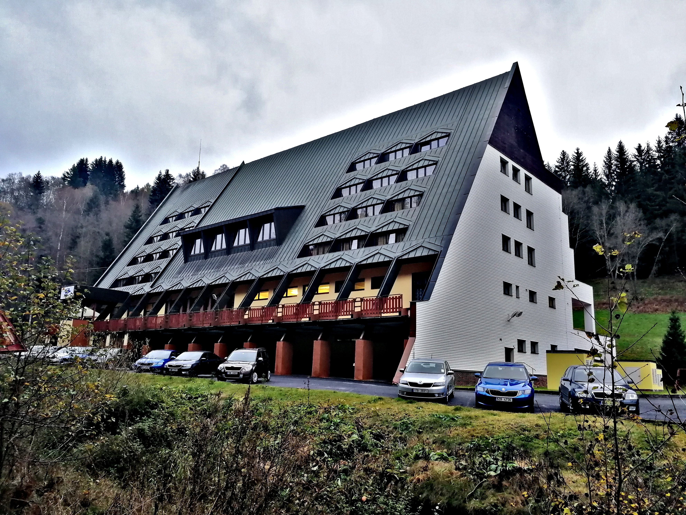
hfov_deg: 65.3
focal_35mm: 27
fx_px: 535
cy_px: 258
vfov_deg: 51.4
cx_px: 343
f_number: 2.2
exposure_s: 1/33.3
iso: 160
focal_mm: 3.95
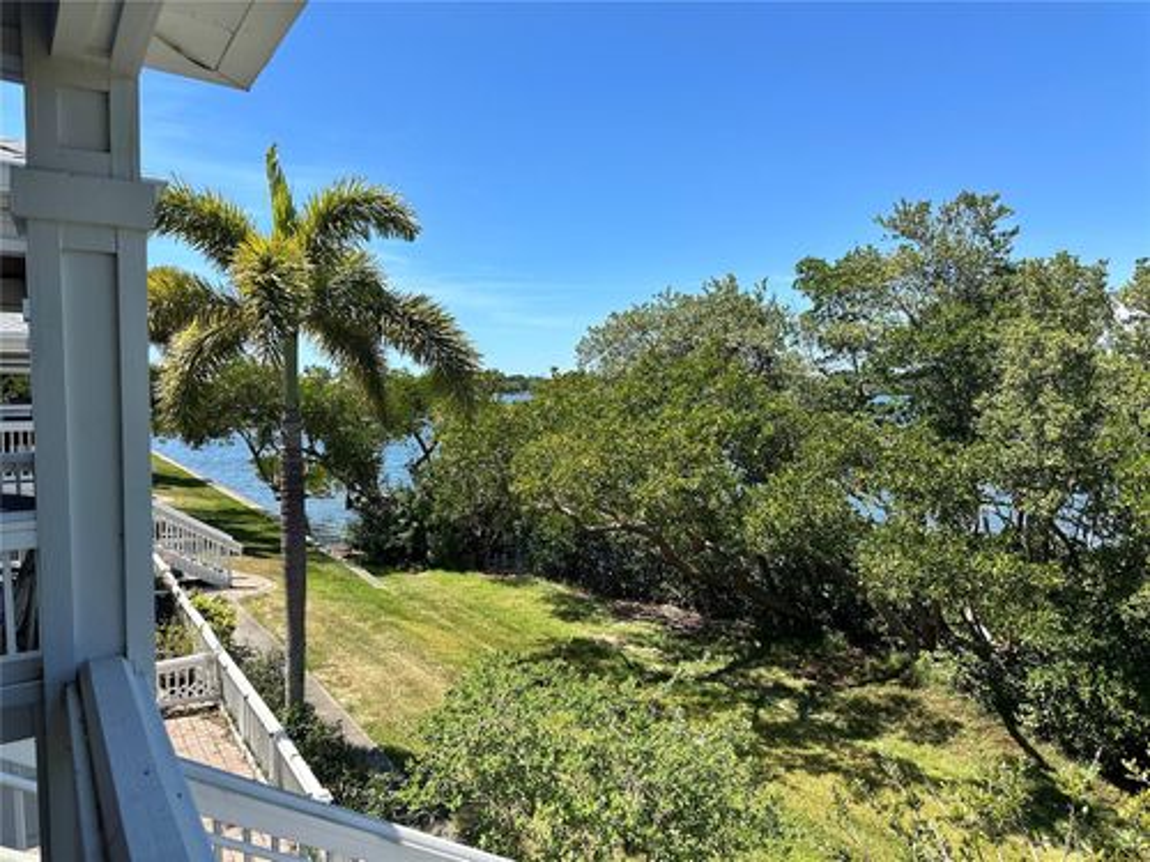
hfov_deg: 71.6
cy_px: 431
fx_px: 797
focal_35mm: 24
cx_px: 575
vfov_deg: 56.8
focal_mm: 6.86
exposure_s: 1/3356
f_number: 1.78
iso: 80
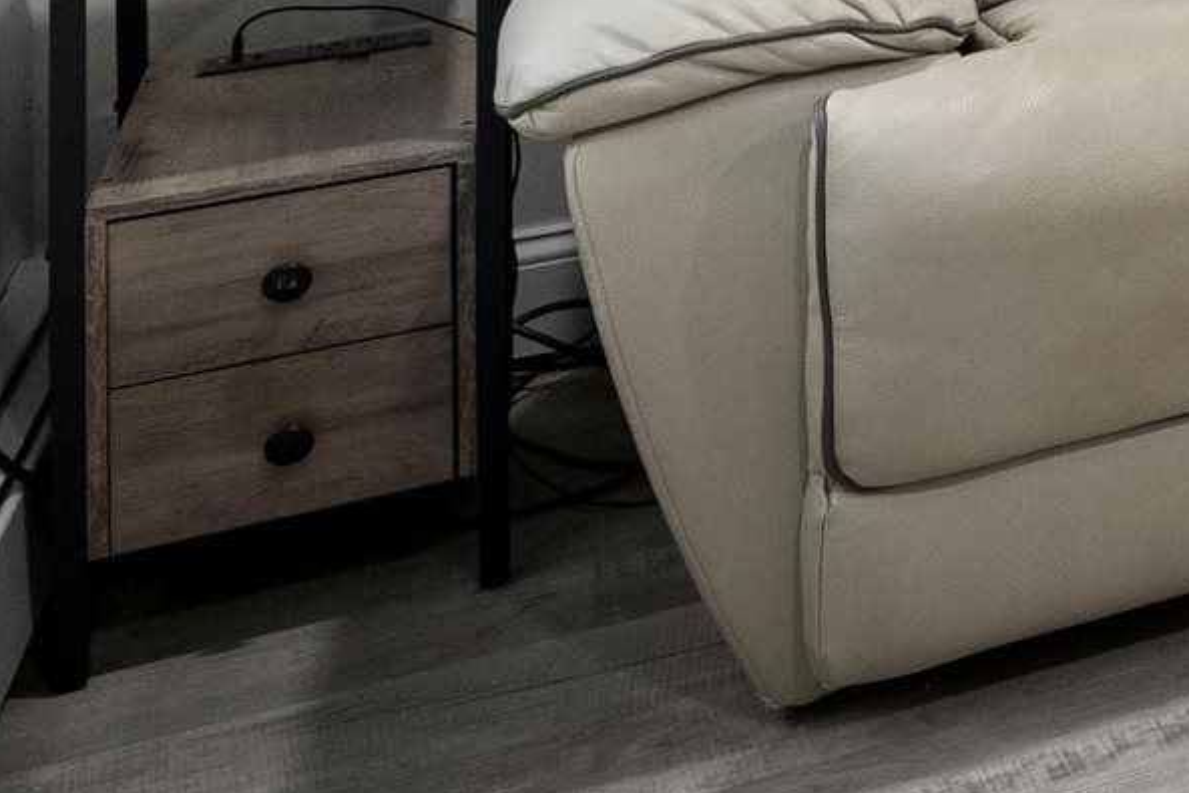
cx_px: 2806
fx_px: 2742
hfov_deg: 15.1
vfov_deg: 14.2
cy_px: -723
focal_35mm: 83
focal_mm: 16
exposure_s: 1/15
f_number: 7.1
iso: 400
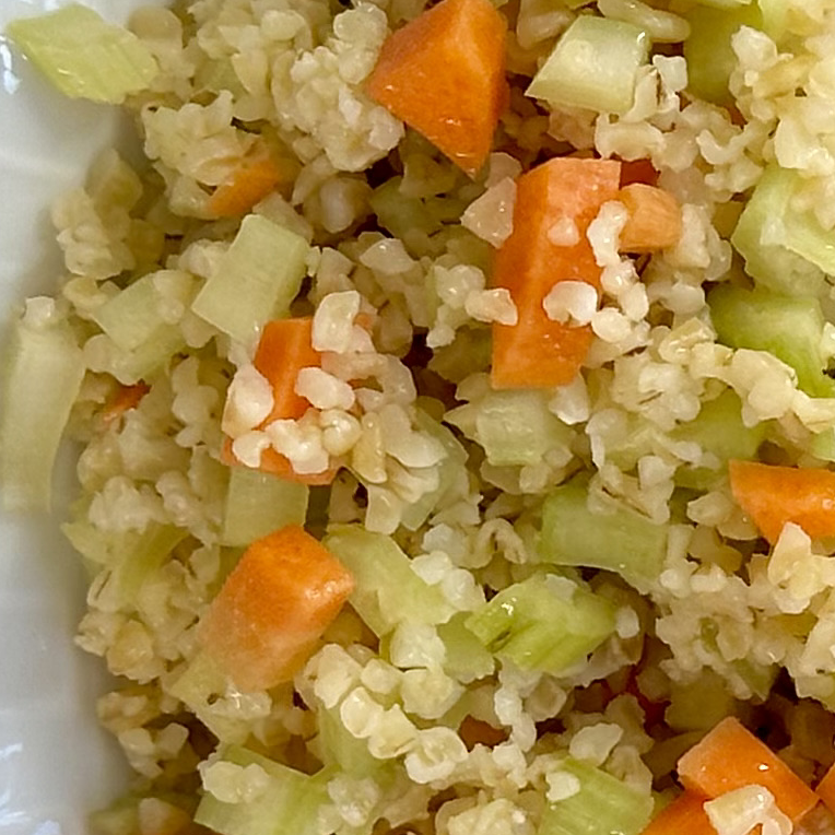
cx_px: 1423
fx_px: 6113
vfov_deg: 7.8
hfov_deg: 7.6
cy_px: 527
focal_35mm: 224
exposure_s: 1/240
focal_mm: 6.86
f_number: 1.78
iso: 64
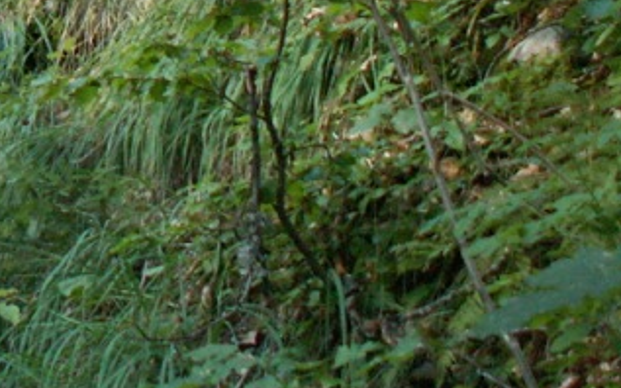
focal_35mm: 120
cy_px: -94
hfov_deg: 16.1
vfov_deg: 10.7
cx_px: -276
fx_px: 2031
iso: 160
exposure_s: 1/30
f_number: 2.8
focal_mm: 5.86
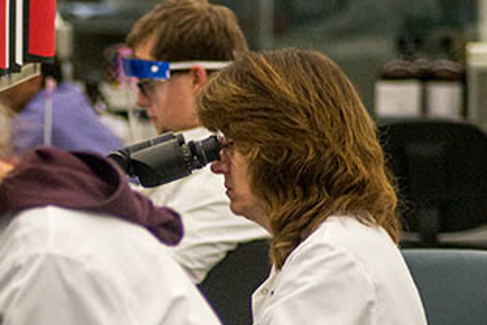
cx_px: 86
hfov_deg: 8.2
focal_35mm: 251
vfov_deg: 5.5
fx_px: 3395
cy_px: 263
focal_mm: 135
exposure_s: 1/750
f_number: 4.5
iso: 1250
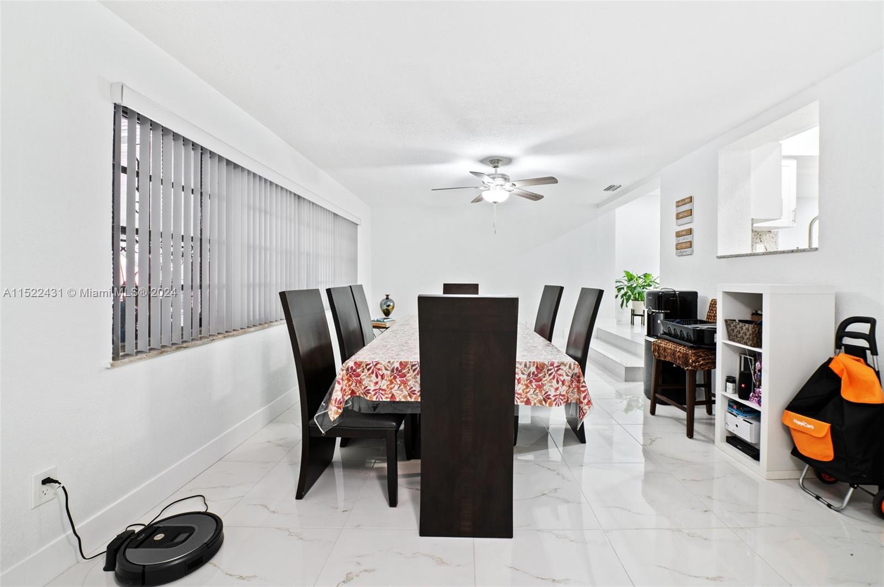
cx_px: 442
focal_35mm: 14
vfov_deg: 81.1
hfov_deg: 104.3
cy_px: 294
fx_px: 343
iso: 200
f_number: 8
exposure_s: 1/1.25
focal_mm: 14
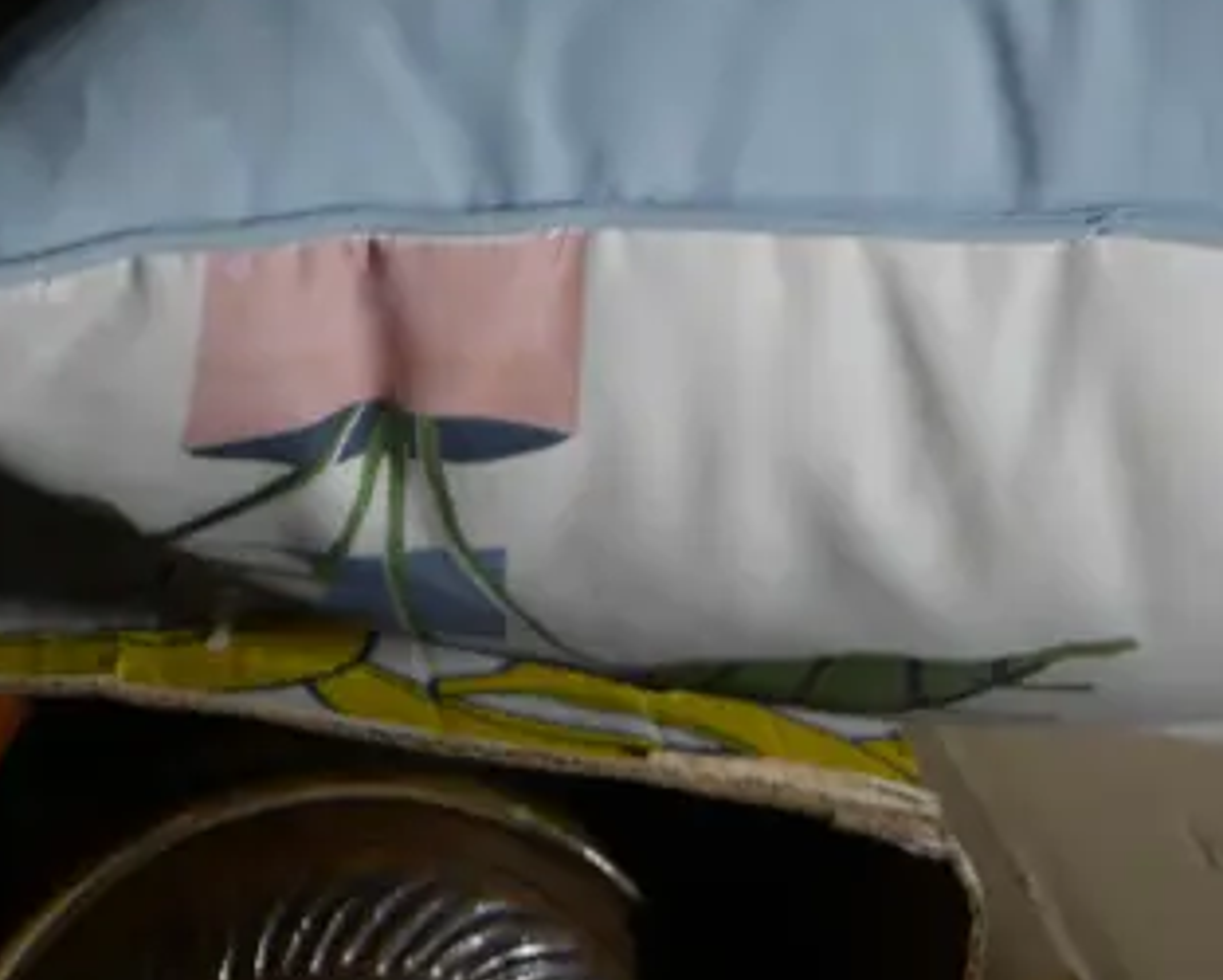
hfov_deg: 14.9
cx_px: 978
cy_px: -937
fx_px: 4636
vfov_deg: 11.0
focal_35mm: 128
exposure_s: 1/60
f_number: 4.4
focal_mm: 20
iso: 250
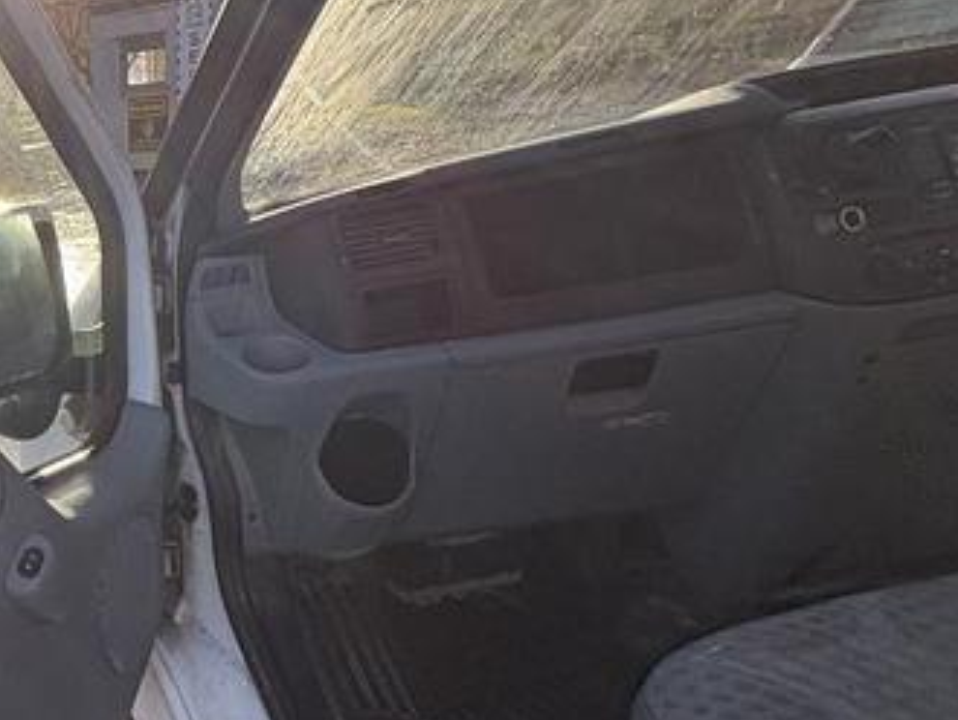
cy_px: 430
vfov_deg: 37.6
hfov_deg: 36.0
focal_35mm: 38
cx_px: -235
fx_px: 1052
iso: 40
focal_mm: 2.22
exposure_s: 1/430
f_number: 2.2
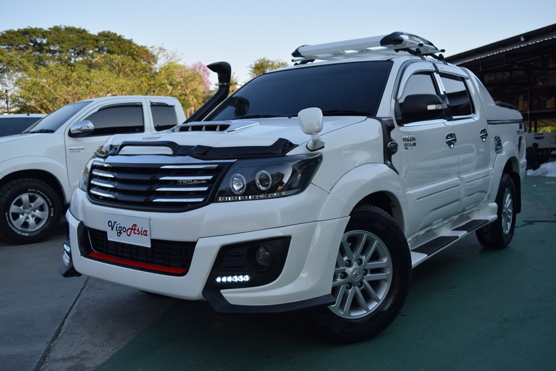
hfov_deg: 53.1
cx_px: 278
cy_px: 186
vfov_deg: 36.8
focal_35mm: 36
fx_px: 556
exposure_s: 1/1250
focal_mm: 24
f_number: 5
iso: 400
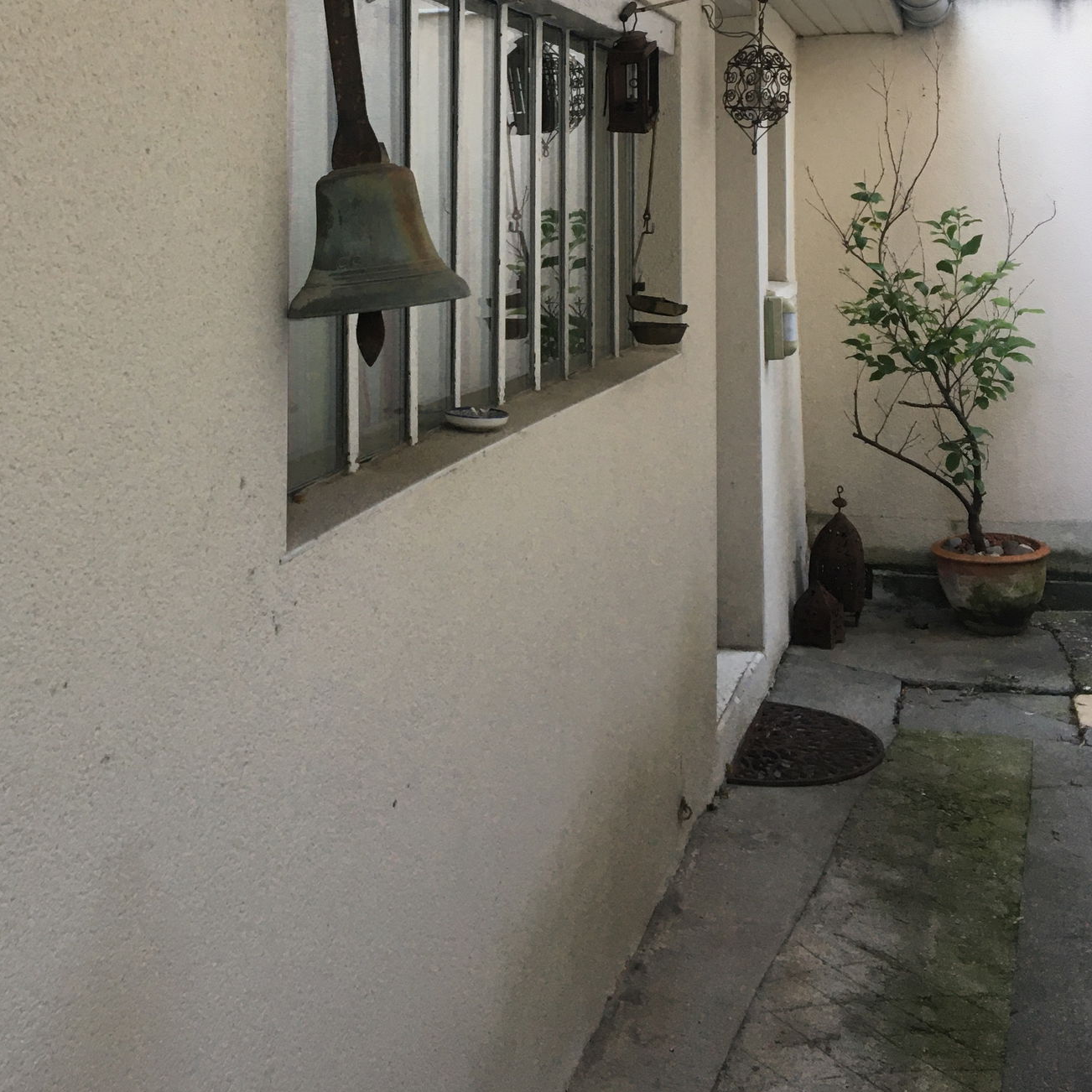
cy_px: 230
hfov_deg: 39.9
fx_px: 1499
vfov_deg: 38.6
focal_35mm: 42
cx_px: 455
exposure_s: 1/33
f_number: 2.2
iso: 50
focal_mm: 4.15
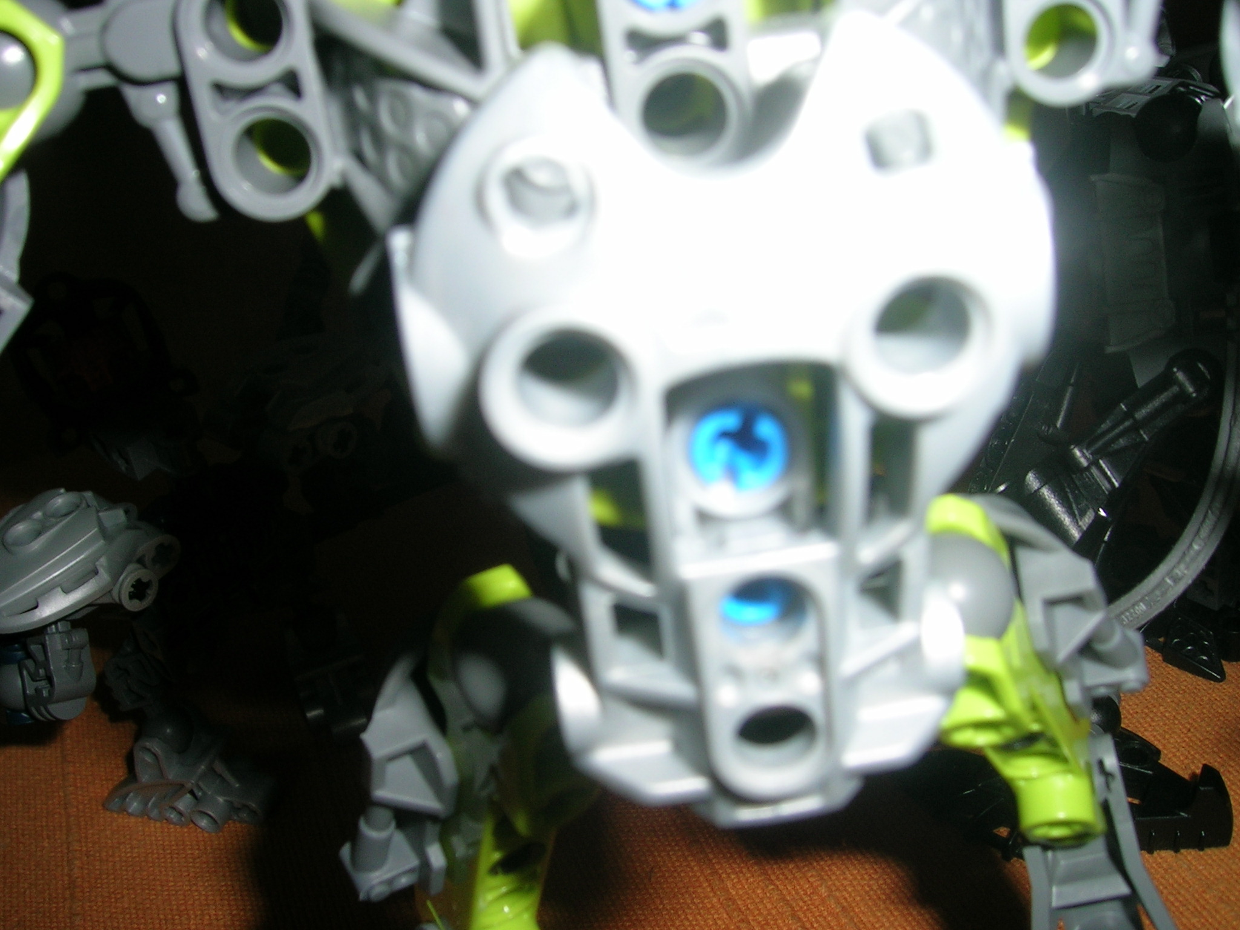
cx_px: 620
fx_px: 1254
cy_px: 465
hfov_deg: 52.6
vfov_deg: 40.7
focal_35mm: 35
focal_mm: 5.4
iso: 50
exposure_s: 1/60.1
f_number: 4.8
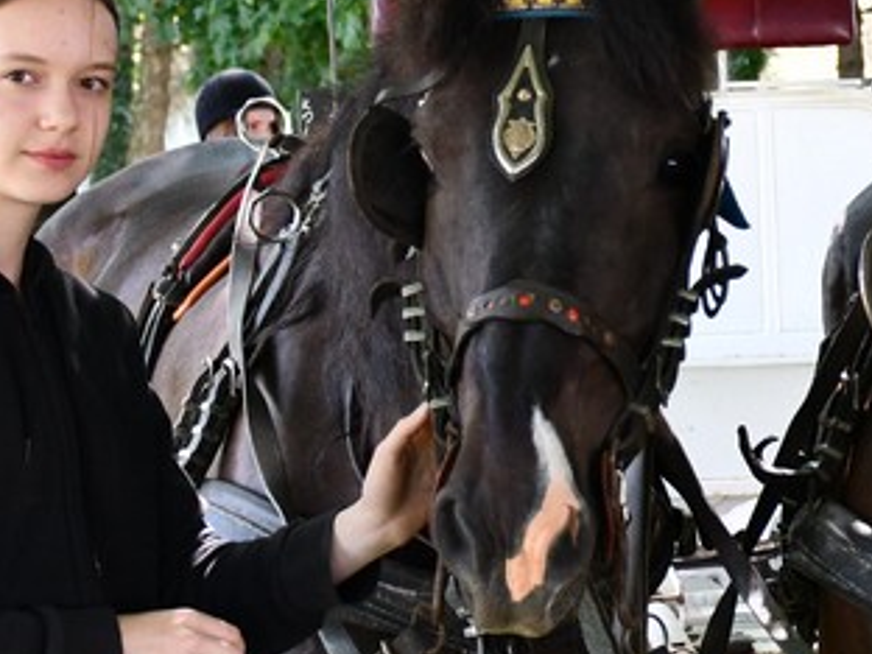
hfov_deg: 11.8
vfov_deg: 9.0
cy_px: 172
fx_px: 4131
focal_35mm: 164
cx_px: 1026
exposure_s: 1/250
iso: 800
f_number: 4.2
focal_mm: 35
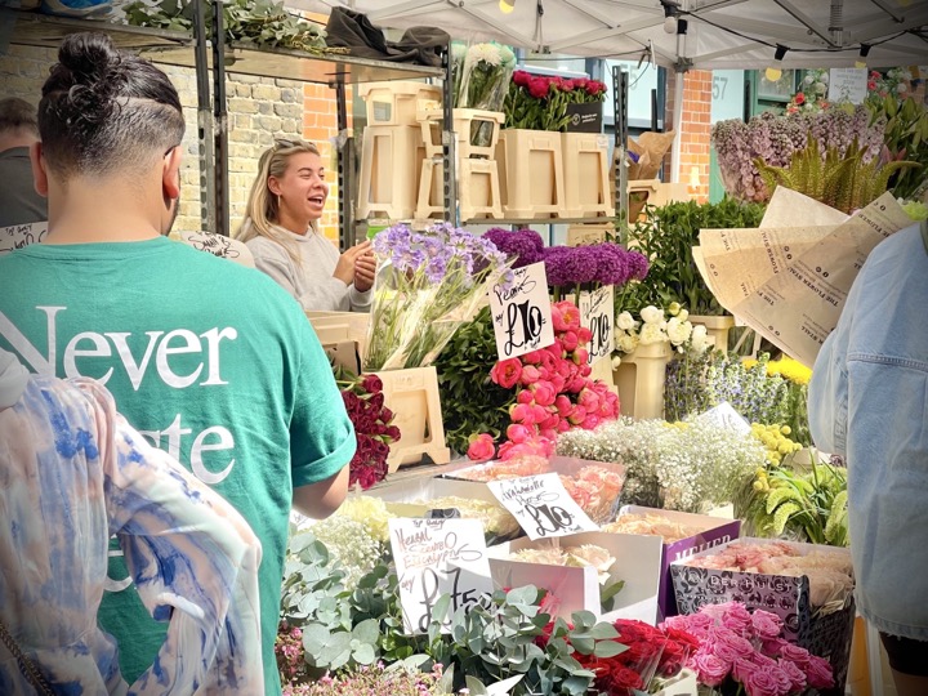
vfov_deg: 22.9
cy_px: 348
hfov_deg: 30.3
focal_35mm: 64
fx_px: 1716
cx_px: 464
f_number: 2.2
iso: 20
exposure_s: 1/694
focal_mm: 7.5
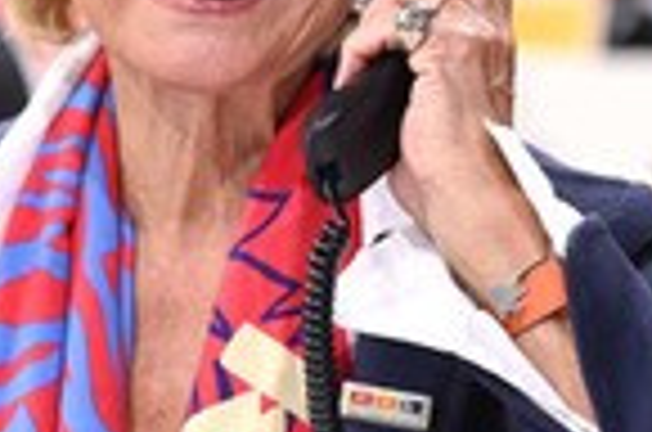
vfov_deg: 5.8
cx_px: 196
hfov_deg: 8.7
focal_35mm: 237
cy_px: 171
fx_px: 4283
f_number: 2.8
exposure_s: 1/200
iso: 1000
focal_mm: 76
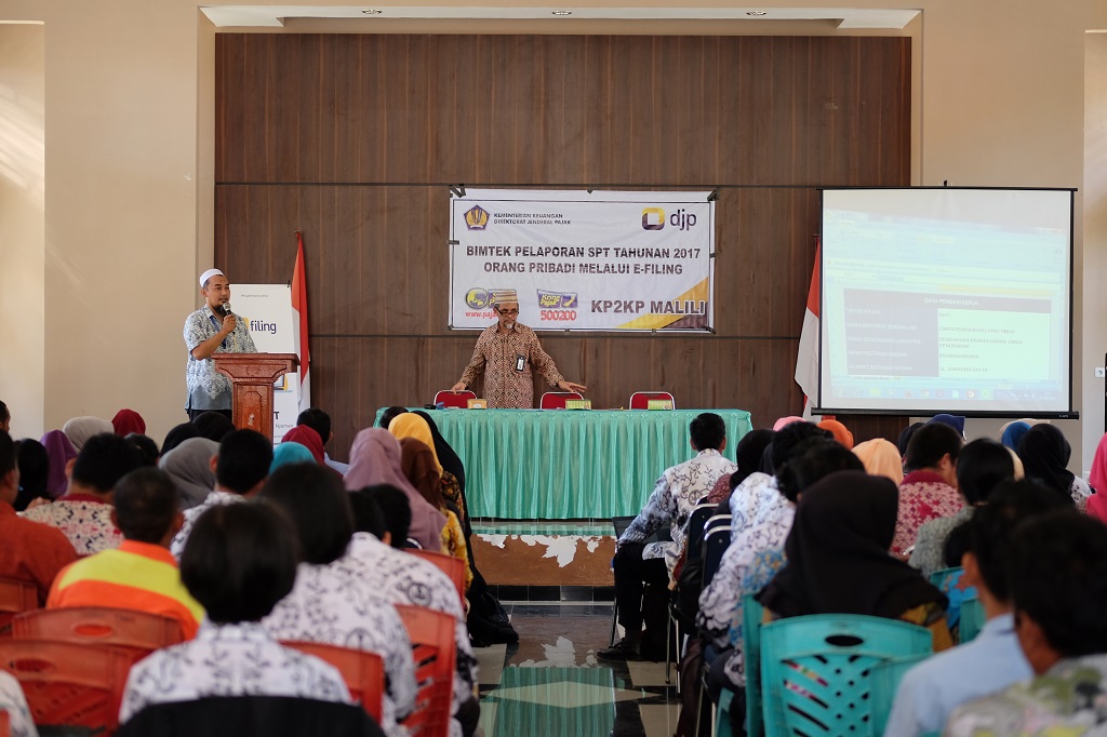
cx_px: 554
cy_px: 368
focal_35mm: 75
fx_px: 2305
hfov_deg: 27.0
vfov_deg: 18.2
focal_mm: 50
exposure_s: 1/150
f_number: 2
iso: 400
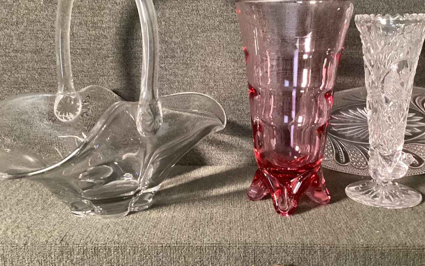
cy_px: 108
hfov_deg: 46.2
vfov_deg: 29.8
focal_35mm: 43
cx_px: 214
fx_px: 498
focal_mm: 3.3
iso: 320
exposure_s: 1/30
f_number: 2.4
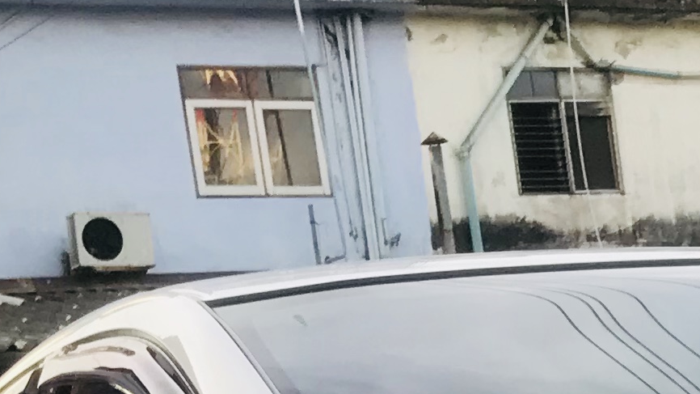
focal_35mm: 142
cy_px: 1044
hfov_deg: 14.6
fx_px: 2636
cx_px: 880
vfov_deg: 7.7
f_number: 1.8
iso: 20
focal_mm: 3.99
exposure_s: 1/125
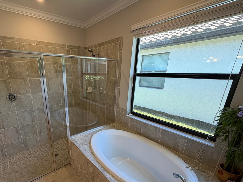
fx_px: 119
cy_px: 109
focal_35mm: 17
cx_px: 96
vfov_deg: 73.9
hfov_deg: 89.8
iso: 125
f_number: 2.2
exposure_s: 1/120
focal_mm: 2.22
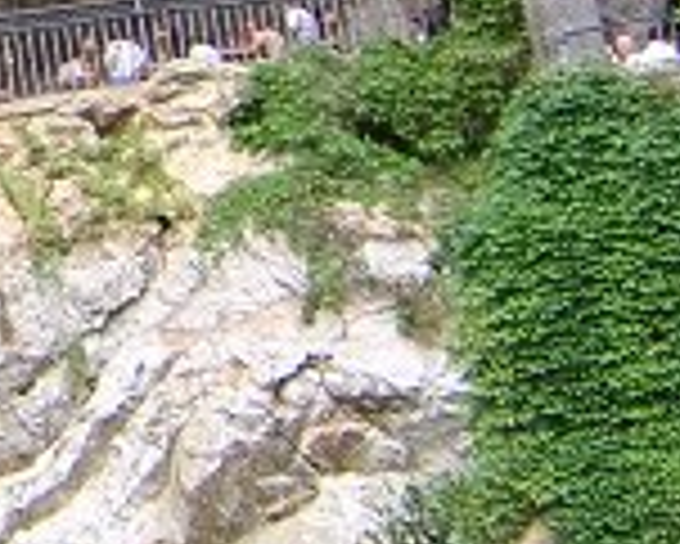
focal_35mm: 149
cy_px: -81
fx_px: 3001
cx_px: -360
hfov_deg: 12.3
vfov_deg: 10.2
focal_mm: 4.7
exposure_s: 1/79.3
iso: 100
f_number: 2.6
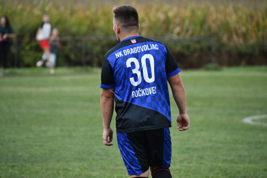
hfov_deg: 4.6
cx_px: 134
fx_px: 3338
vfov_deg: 3.1
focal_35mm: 450
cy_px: 89
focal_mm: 300
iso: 3200
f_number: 6.3
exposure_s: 1/2500
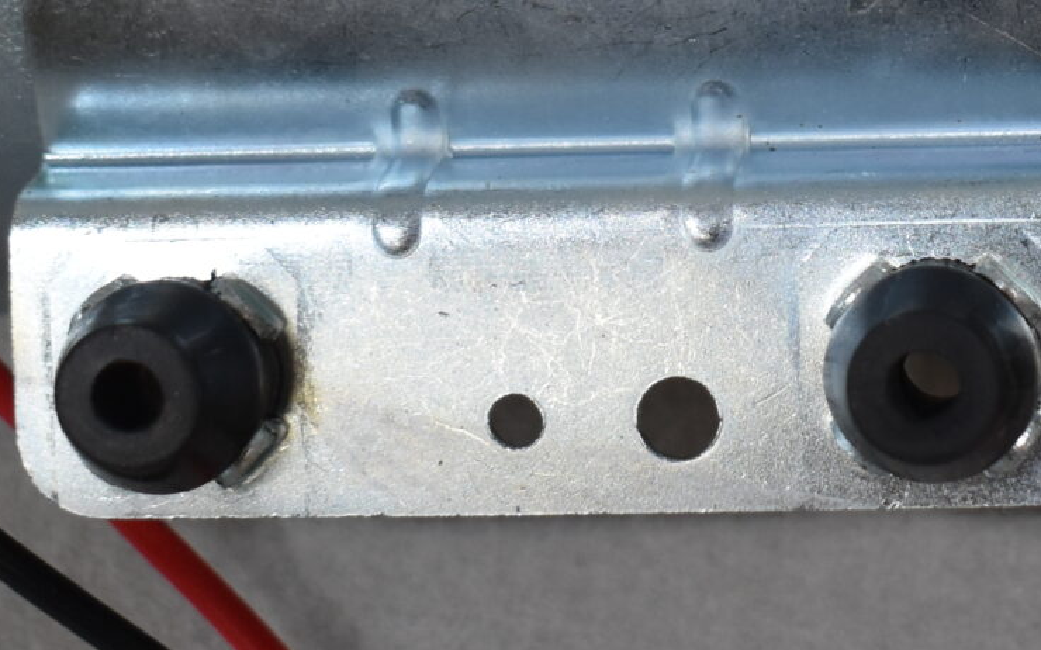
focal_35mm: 127
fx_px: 3602
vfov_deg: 10.2
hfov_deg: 16.3
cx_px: 823
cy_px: -127
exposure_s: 1/250
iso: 400
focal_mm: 24
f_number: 4.5
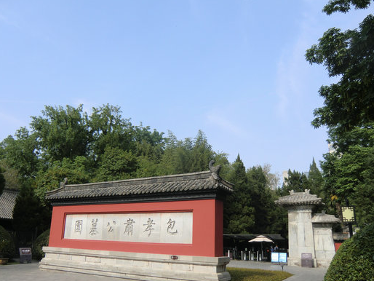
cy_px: 162
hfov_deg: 63.4
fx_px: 303
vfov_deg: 49.6
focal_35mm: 28
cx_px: 180
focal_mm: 4.3
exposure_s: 1/800
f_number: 3.2
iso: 64
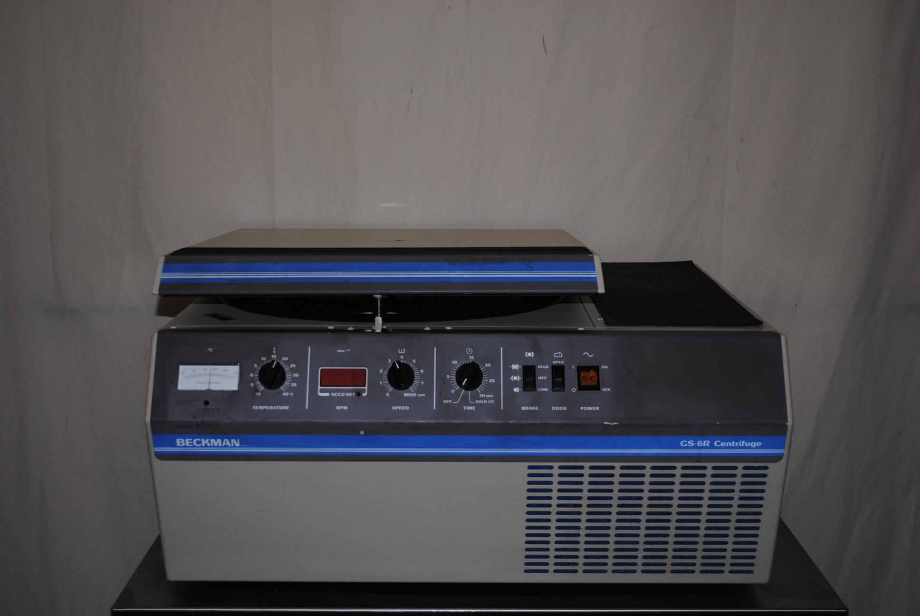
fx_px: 1228
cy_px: 308
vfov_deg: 28.2
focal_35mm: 48
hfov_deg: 41.1
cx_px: 460
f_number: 4.8
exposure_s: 1/60
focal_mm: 32
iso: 200
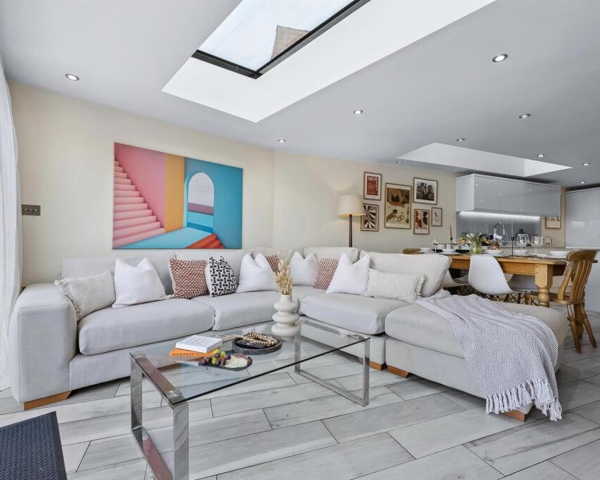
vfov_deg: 77.0
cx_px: 299
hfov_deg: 89.6
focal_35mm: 17
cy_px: 241
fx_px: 302
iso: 400
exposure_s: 1/80
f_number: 9
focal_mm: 15
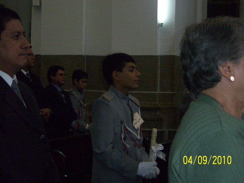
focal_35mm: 102
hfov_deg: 19.3
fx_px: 719
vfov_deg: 14.5
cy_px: 92
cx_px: 122
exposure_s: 1/60
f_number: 5.6
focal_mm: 17.1
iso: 400
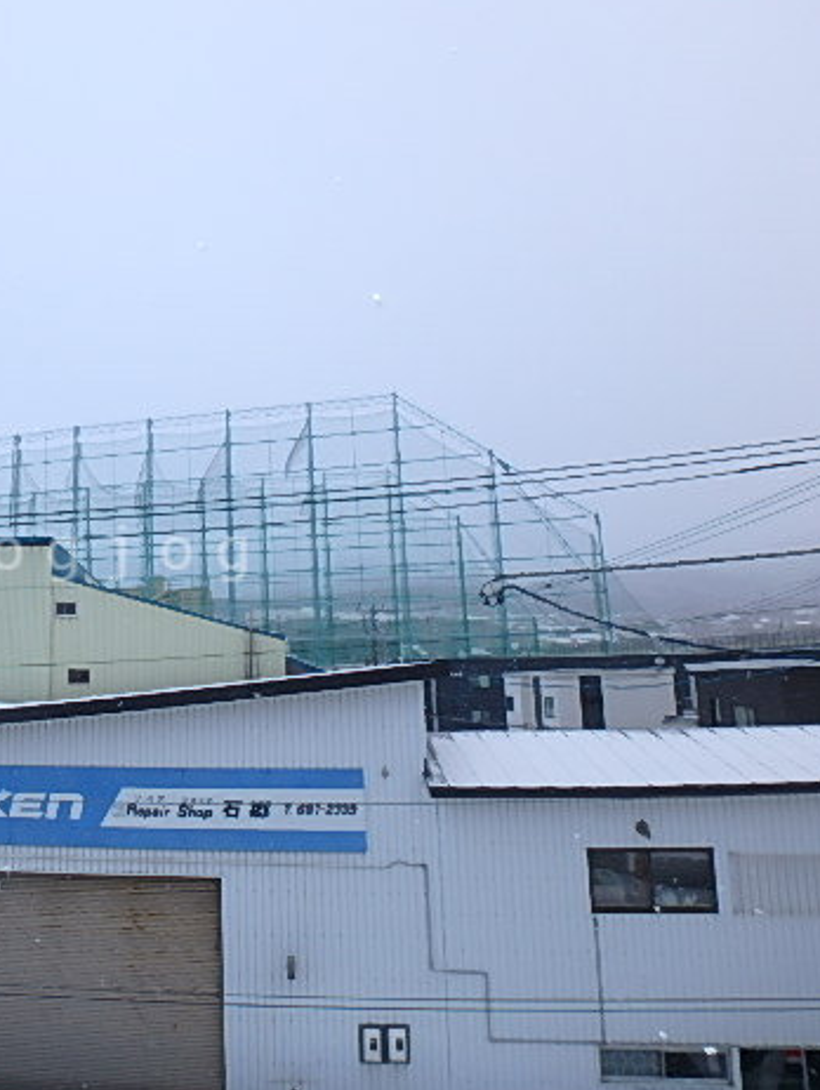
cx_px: 99
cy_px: 553
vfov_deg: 61.6
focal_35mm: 29
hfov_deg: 44.4
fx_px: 915
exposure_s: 1/100
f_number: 3.5
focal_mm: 3.7
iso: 125
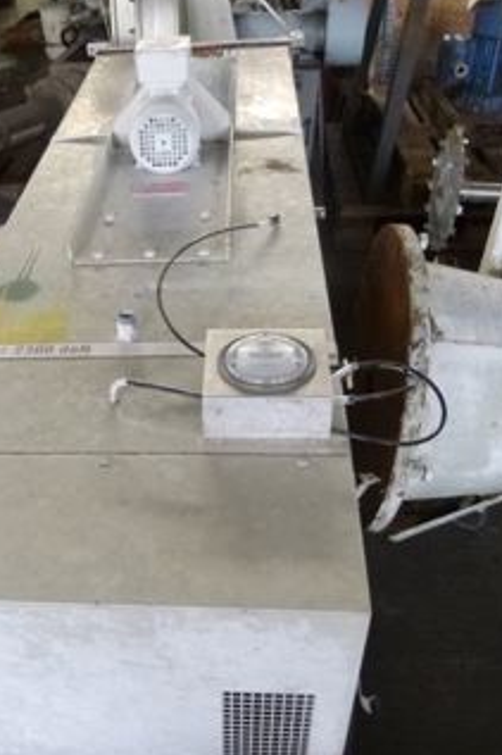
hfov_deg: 37.3
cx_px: 152
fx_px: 733
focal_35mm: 35
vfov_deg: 53.6
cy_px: 492
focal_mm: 4.5
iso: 400
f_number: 3.1
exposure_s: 1/13
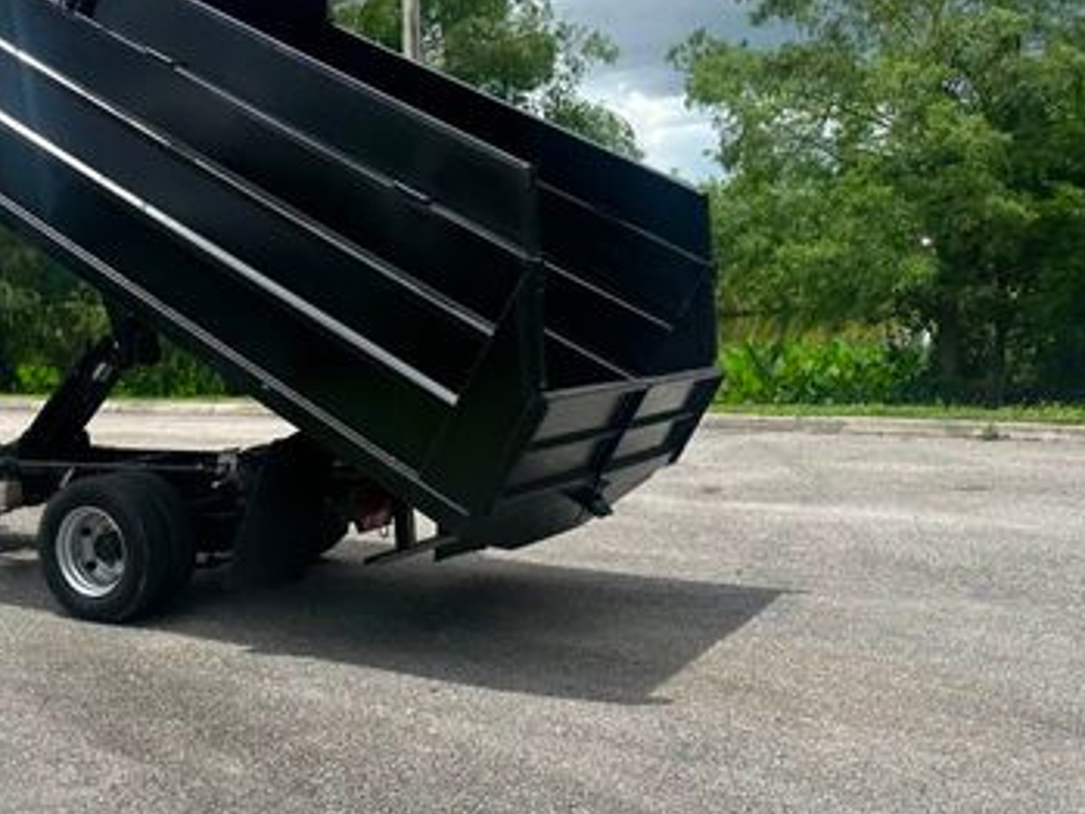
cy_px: 367
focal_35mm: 44
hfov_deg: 40.3
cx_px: 146
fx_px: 1380
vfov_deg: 32.9
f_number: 1.78
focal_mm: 6.86
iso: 80
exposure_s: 1/3861
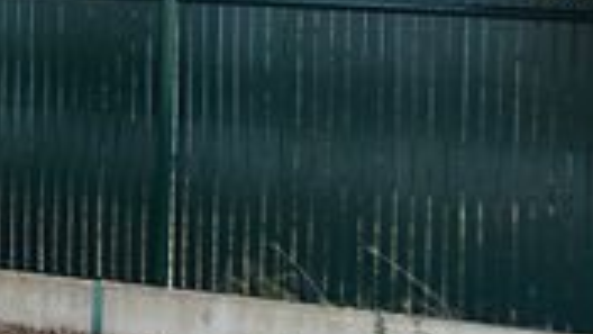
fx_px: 1635
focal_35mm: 104
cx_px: -249
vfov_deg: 11.4
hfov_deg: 18.6
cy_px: -98
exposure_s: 1/222
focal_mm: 3.99
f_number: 1.8
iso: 20
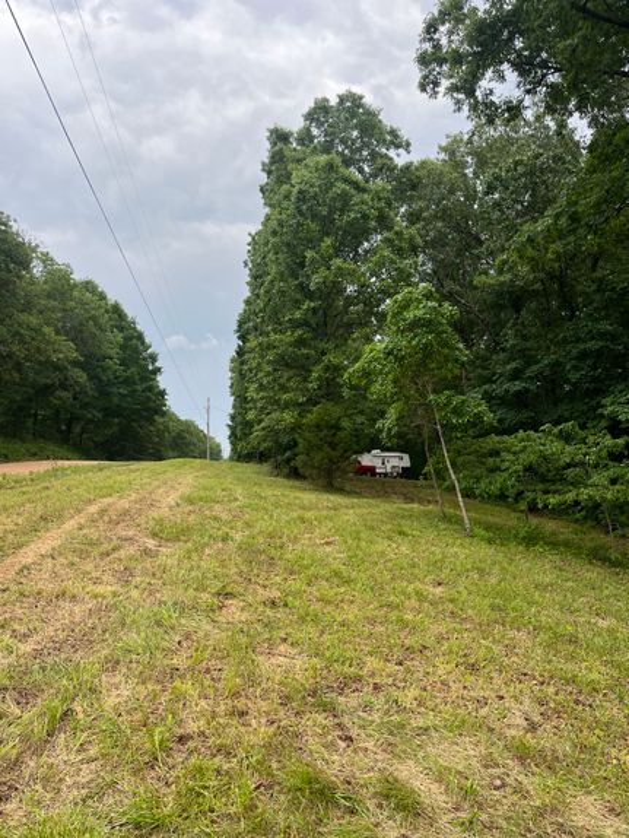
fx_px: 629
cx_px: 314
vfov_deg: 67.3
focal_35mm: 26
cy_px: 419
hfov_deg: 53.1
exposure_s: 1/592
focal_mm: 5.1
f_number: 1.6
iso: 50
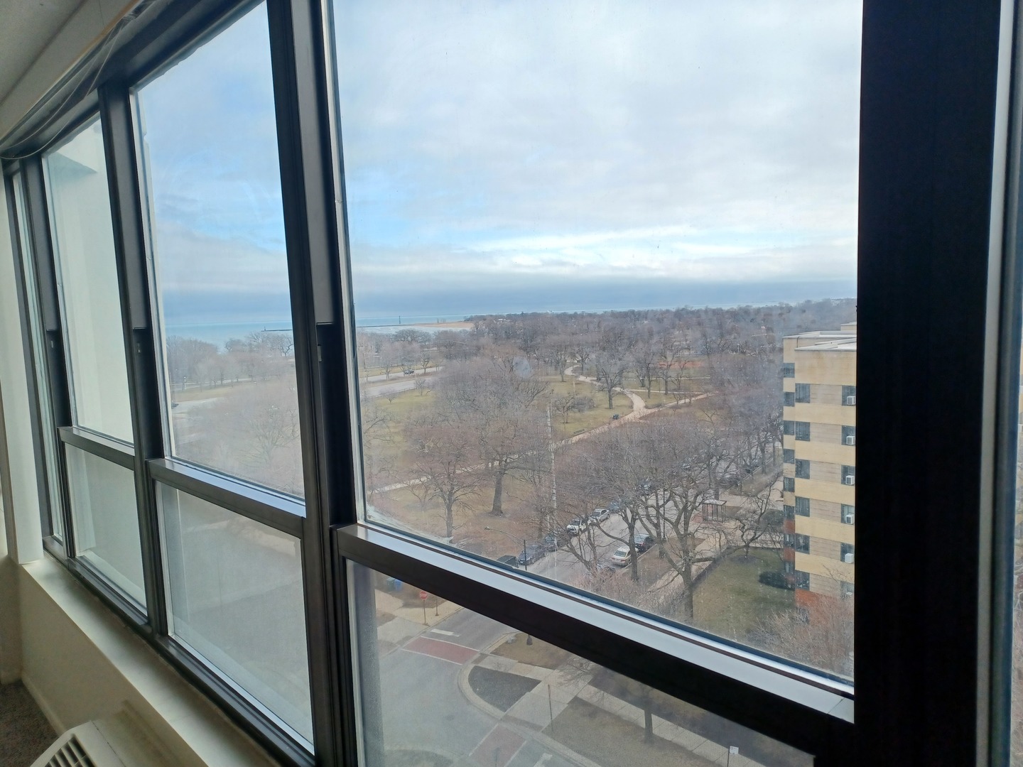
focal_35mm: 25
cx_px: 512
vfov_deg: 54.9
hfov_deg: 69.4
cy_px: 384
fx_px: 739
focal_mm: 4.6
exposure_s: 1/212
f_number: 1.8
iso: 32
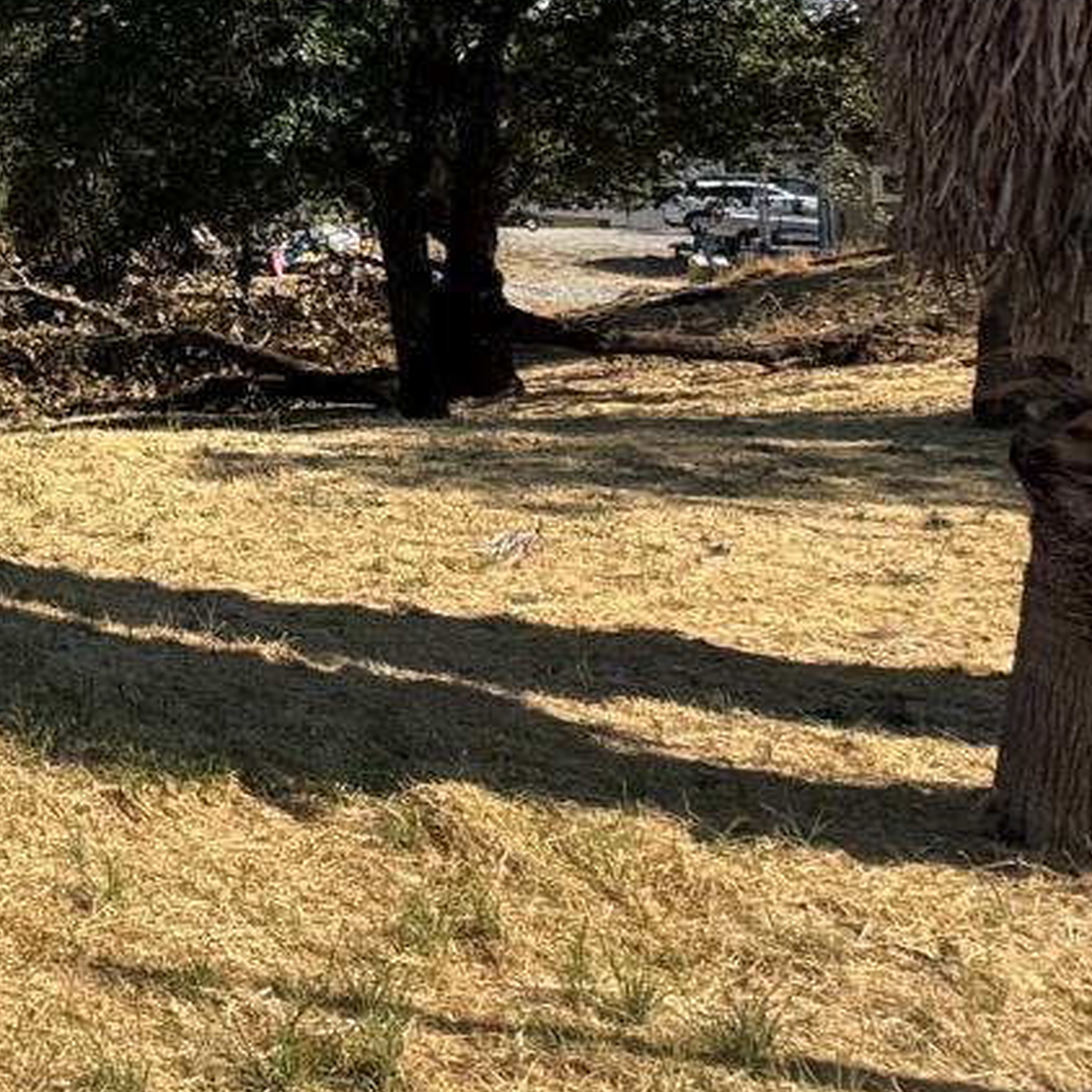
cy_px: 9
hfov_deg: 25.4
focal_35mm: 44
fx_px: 1570
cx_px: -652
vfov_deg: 34.9
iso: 50
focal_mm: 2.22
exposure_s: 1/1189
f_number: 2.2
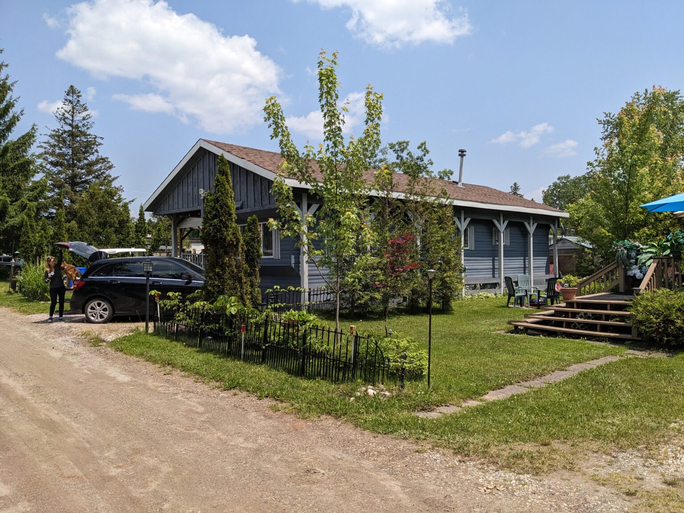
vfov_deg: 51.4
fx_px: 534
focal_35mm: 27
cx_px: 342
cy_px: 256
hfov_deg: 65.3
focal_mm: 4.38
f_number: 1.73
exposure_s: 1/3906
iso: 69
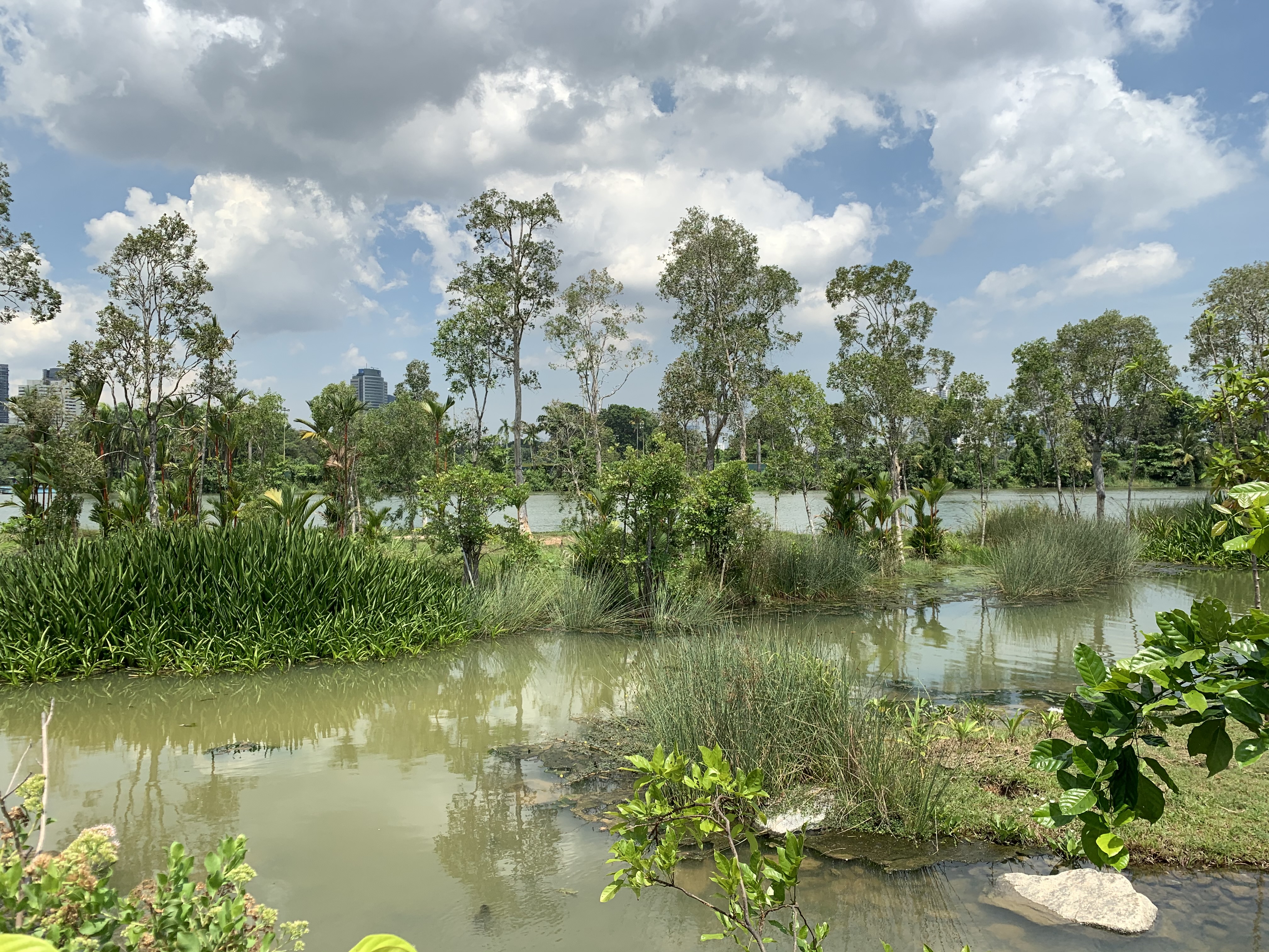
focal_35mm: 26
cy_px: 476
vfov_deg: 53.1
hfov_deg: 67.3
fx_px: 953
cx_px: 634
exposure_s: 1/2611
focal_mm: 4.25
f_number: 1.8
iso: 25
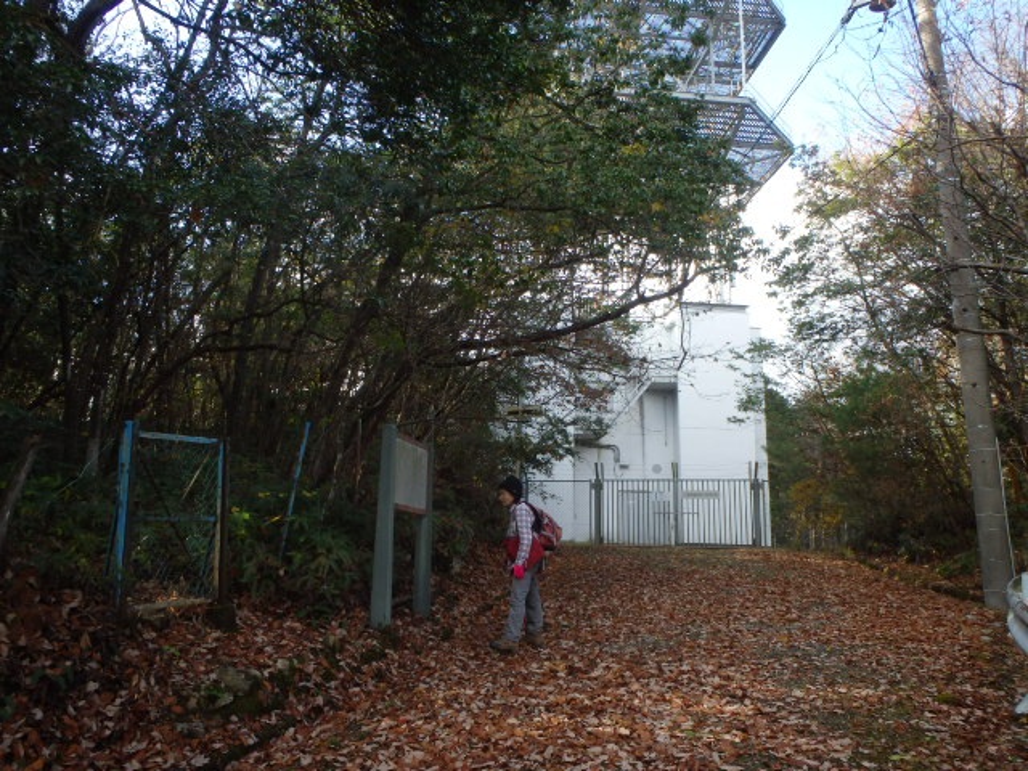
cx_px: 514
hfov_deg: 63.4
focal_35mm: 28
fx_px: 832
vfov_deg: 49.7
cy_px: 386
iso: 125
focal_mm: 5
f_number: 3.9
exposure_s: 1/125
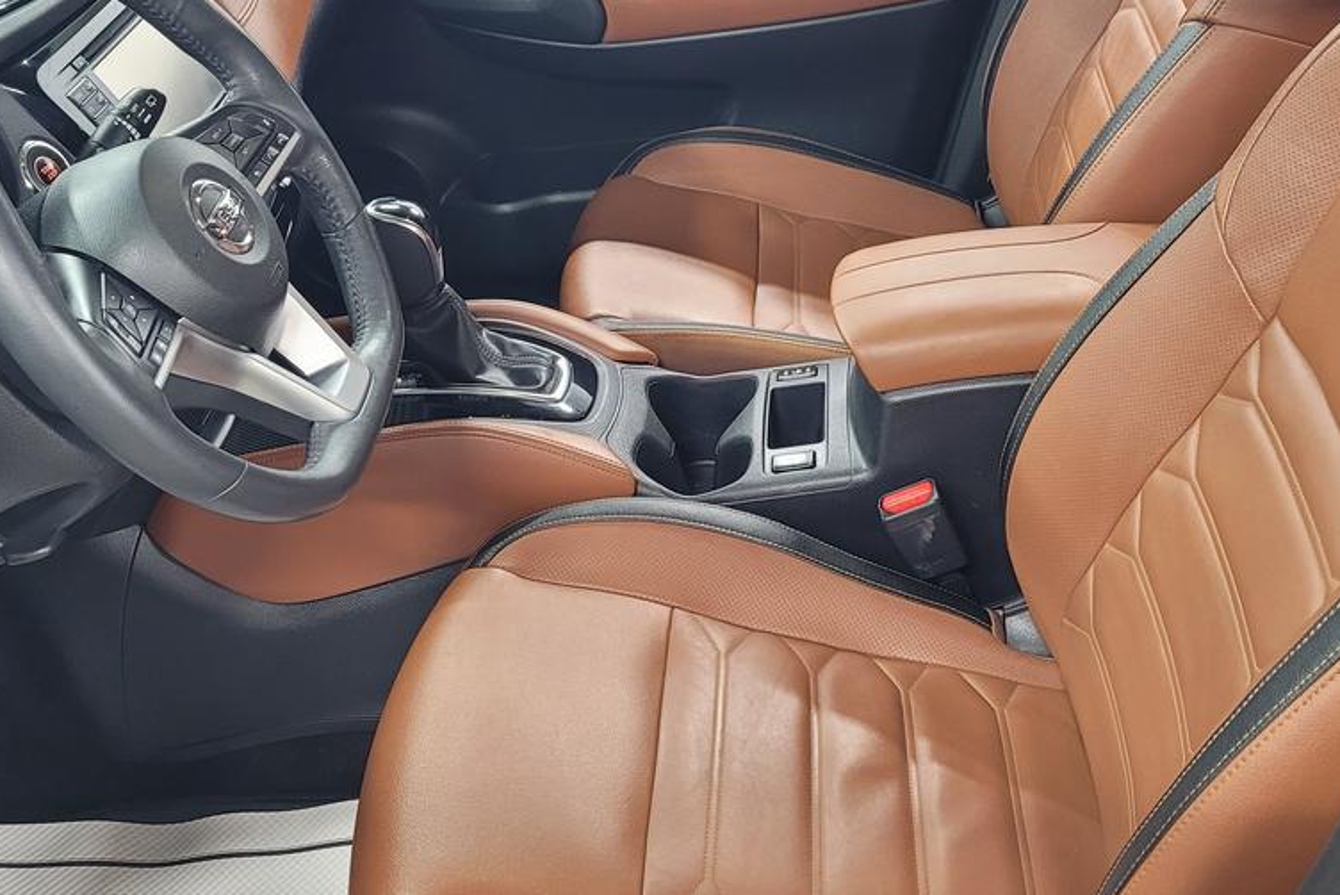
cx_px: 704
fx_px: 1713
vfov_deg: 29.2
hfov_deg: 42.7
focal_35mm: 46
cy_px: 510
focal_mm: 5.4
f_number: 1.8
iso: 320
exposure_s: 1/40
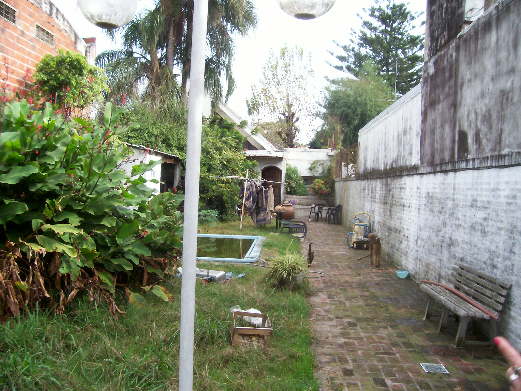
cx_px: 260
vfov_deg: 41.8
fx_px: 512
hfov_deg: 54.0
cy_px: 196
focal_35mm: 34
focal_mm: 5.6
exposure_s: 1/299
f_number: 2.7
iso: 80
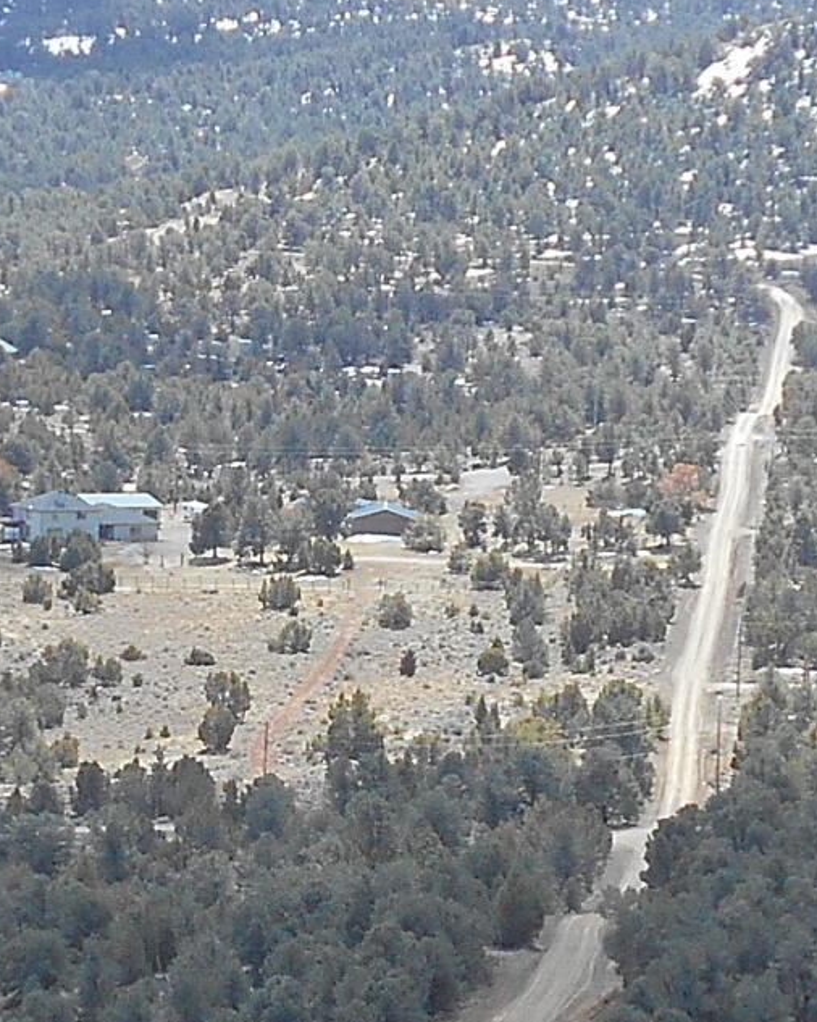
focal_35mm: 199
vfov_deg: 9.7
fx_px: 6018
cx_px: 278
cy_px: 654
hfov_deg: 7.8
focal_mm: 7.7
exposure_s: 1/320
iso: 80
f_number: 4.2
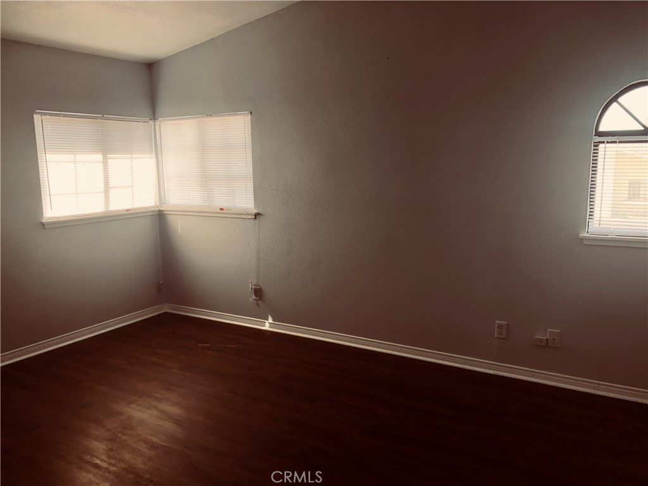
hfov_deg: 63.4
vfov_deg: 49.7
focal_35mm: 28
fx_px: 524
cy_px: 243
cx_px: 324
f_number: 1.8
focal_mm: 4
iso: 50
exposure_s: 1/120
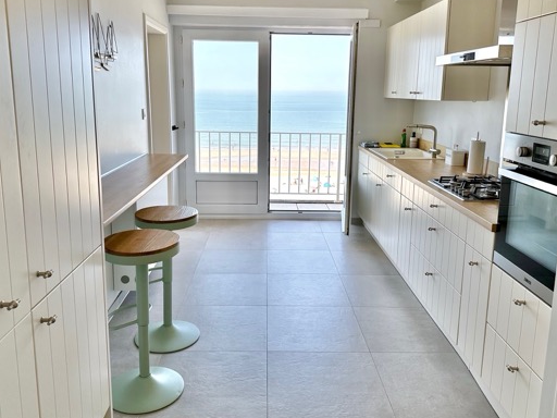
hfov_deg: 60.0
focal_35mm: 30
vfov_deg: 46.7
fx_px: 483
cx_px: 278
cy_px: 182
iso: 80
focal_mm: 6.86
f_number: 1.78
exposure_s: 1/894
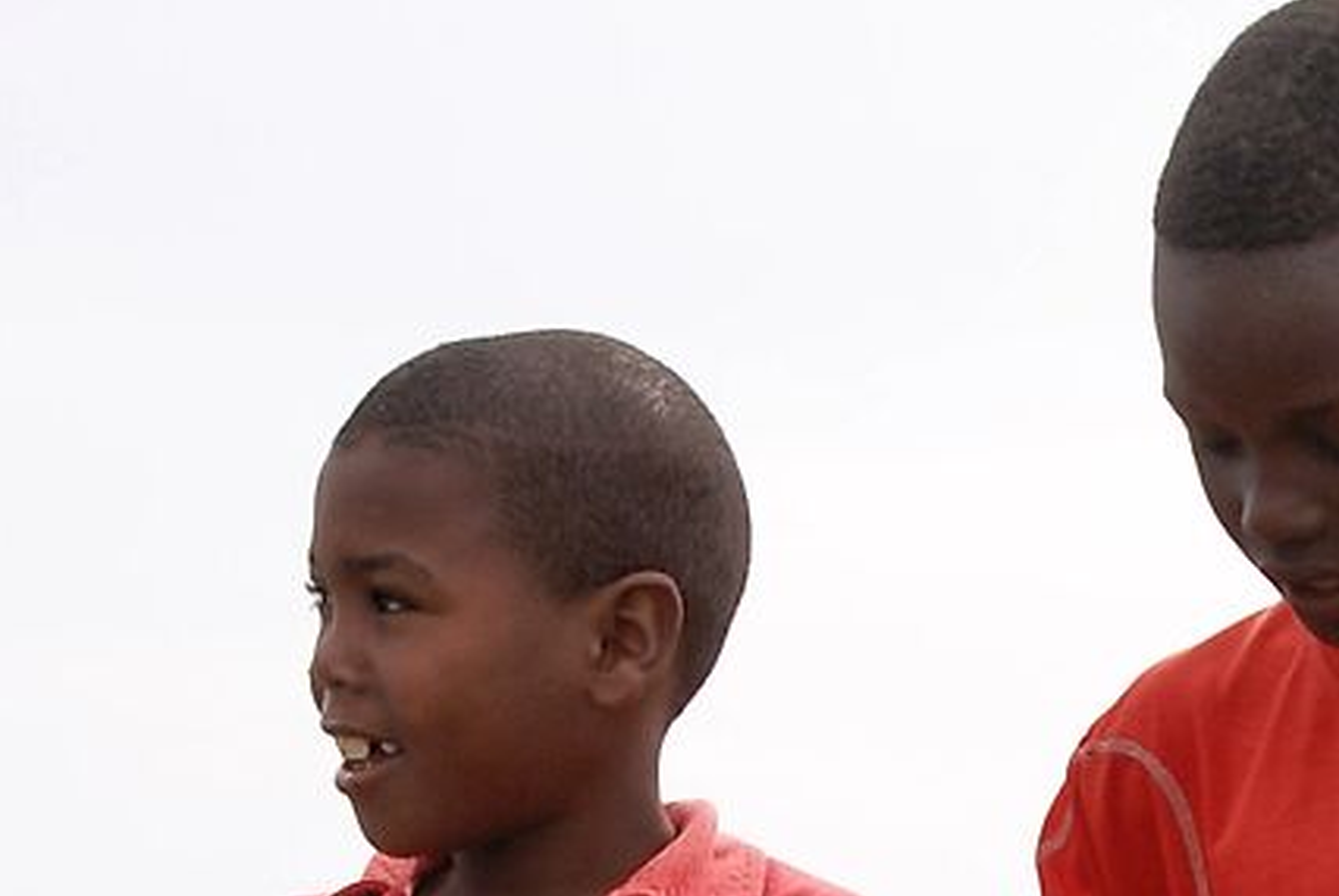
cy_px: 1812
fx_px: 9423
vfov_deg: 5.3
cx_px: 1242
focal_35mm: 253
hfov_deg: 8.1
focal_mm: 30
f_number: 8
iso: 100
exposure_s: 1/160
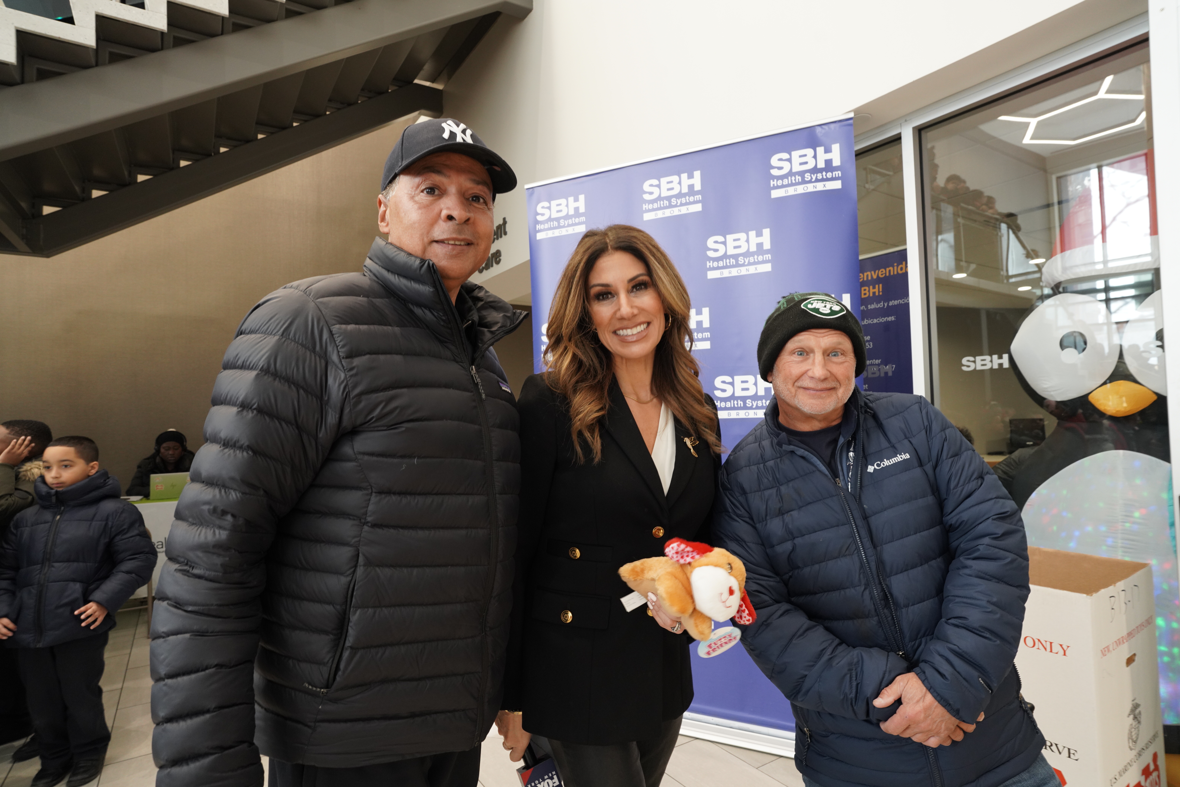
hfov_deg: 84.0
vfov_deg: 61.9
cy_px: 394
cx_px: 590
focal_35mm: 20
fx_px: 656
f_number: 6.3
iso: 1000
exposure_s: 1/25
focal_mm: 20
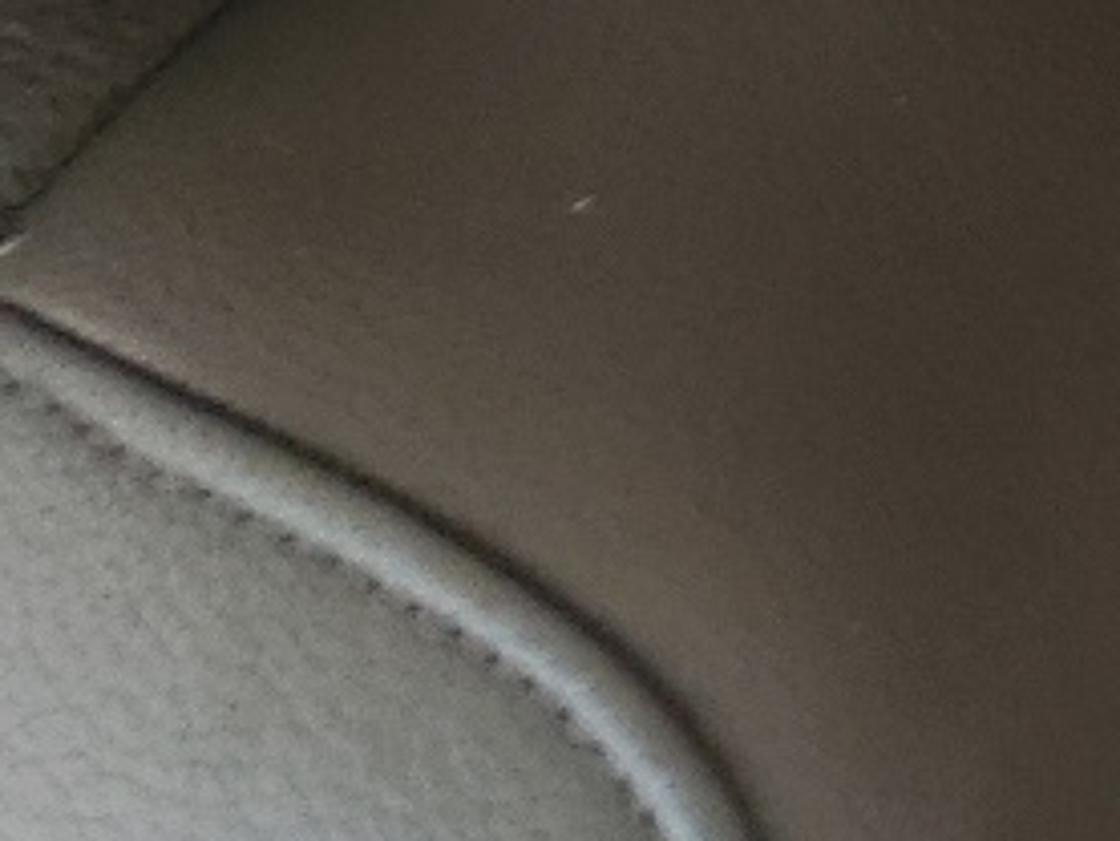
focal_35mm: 150
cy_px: -1371
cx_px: 3089
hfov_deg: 10.4
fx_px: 4855
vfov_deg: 8.7
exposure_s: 1/135
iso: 50
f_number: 1.5
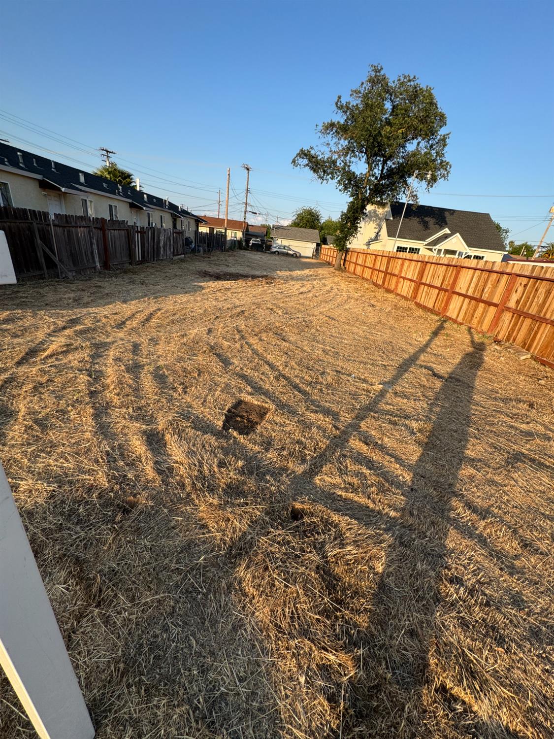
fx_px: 299
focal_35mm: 14
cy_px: 370
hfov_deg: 85.7
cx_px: 277
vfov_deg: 102.1
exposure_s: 1/687
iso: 50
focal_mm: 2.22
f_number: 2.2
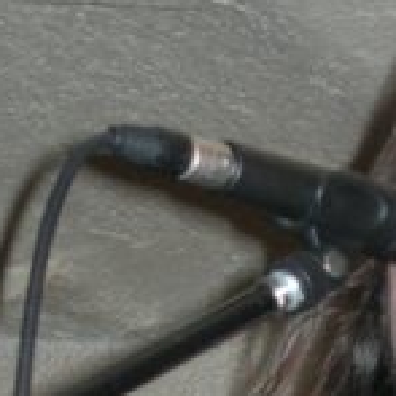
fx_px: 3935
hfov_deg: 5.7
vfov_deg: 5.7
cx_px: 396
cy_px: 488
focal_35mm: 304
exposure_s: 1/60.1
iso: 178
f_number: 4.9
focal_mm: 23.4
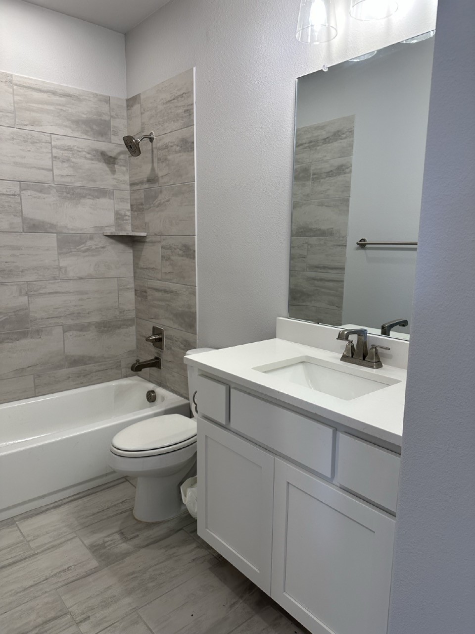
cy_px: 317
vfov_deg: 71.6
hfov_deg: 56.8
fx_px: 439
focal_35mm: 24
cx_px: 238
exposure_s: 1/120
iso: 160
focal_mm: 6.86
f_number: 1.78
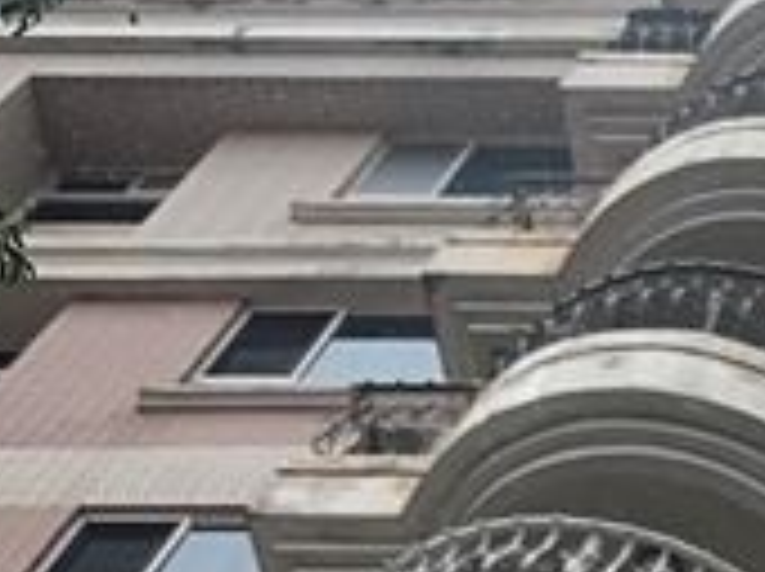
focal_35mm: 147
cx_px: 1800
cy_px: 1121
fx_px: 3244
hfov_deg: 11.3
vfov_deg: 9.4
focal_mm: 4.25
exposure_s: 1/397
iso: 25
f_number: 1.8
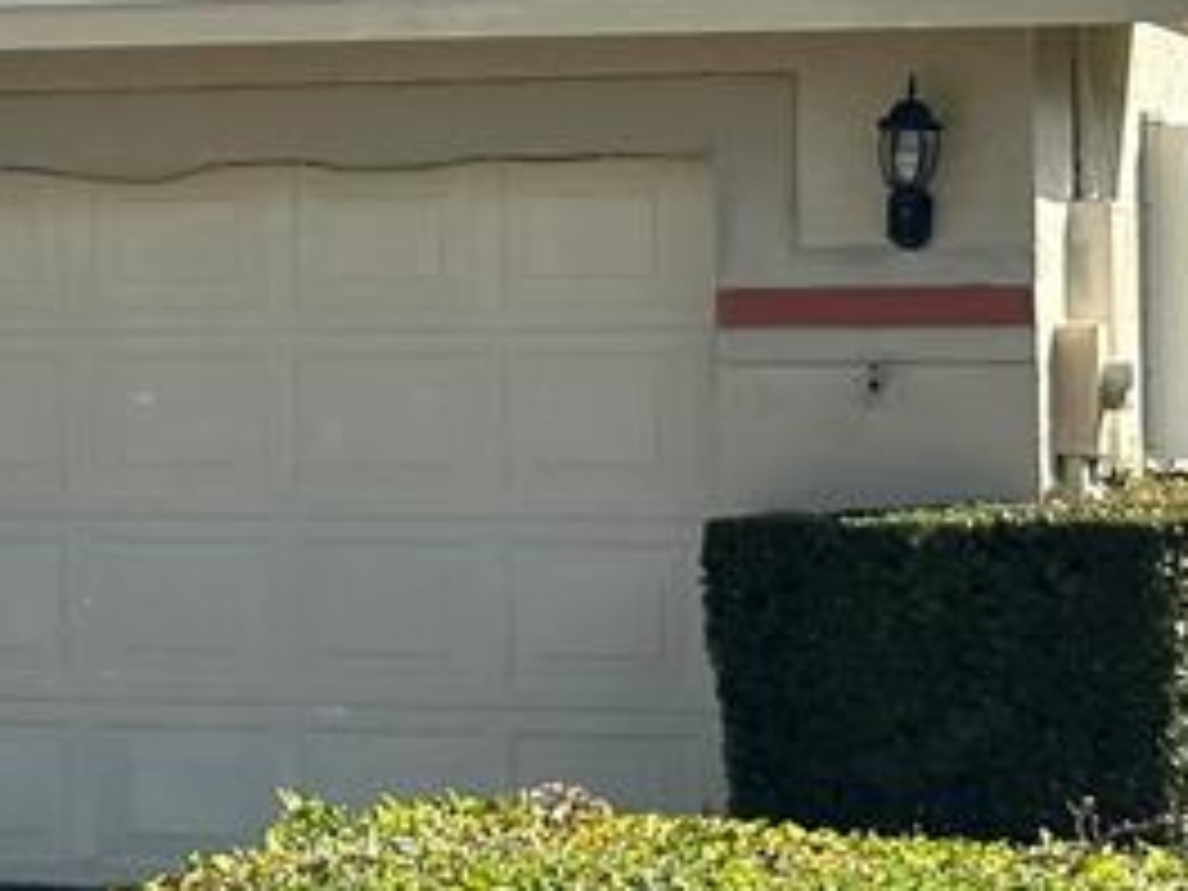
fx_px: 6383
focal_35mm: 186
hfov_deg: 10.0
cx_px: -954
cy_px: 202
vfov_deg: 8.0
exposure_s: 1/3876
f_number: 1.78
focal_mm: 6.86
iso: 64
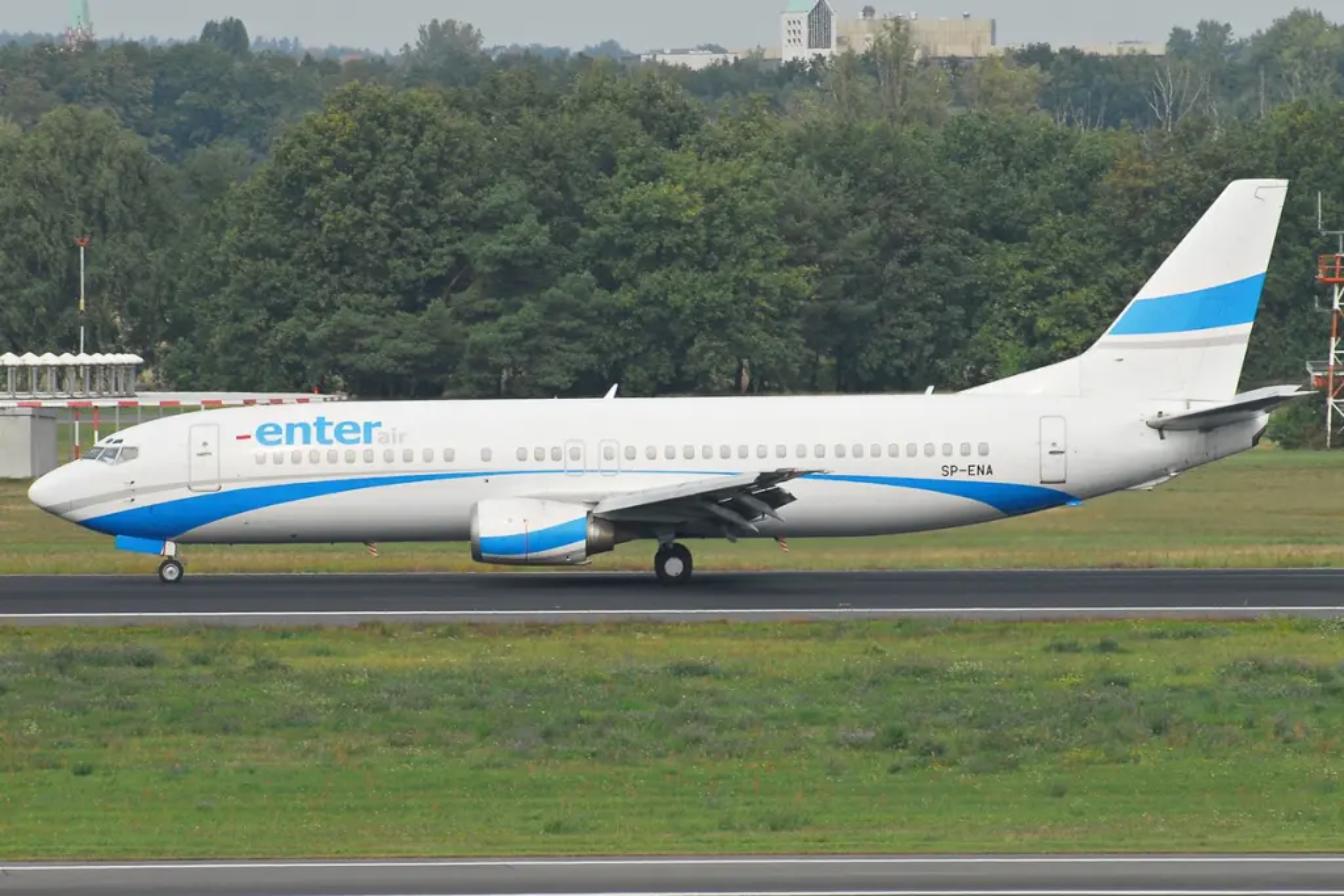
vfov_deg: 3.5
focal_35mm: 390
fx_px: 14561
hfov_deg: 5.3
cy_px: 448
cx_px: 672
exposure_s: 1/640
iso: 200
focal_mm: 260
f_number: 8
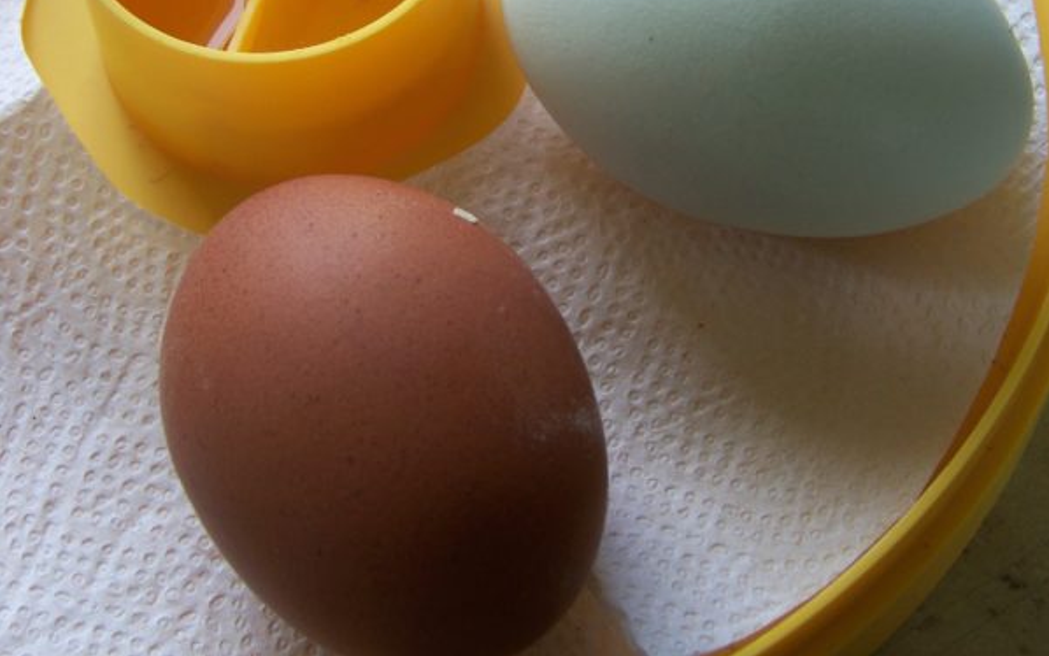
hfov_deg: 26.5
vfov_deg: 16.5
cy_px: 68
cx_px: 524
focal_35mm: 78
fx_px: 2230
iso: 66
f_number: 3.2
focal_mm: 9.36
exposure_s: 1/40
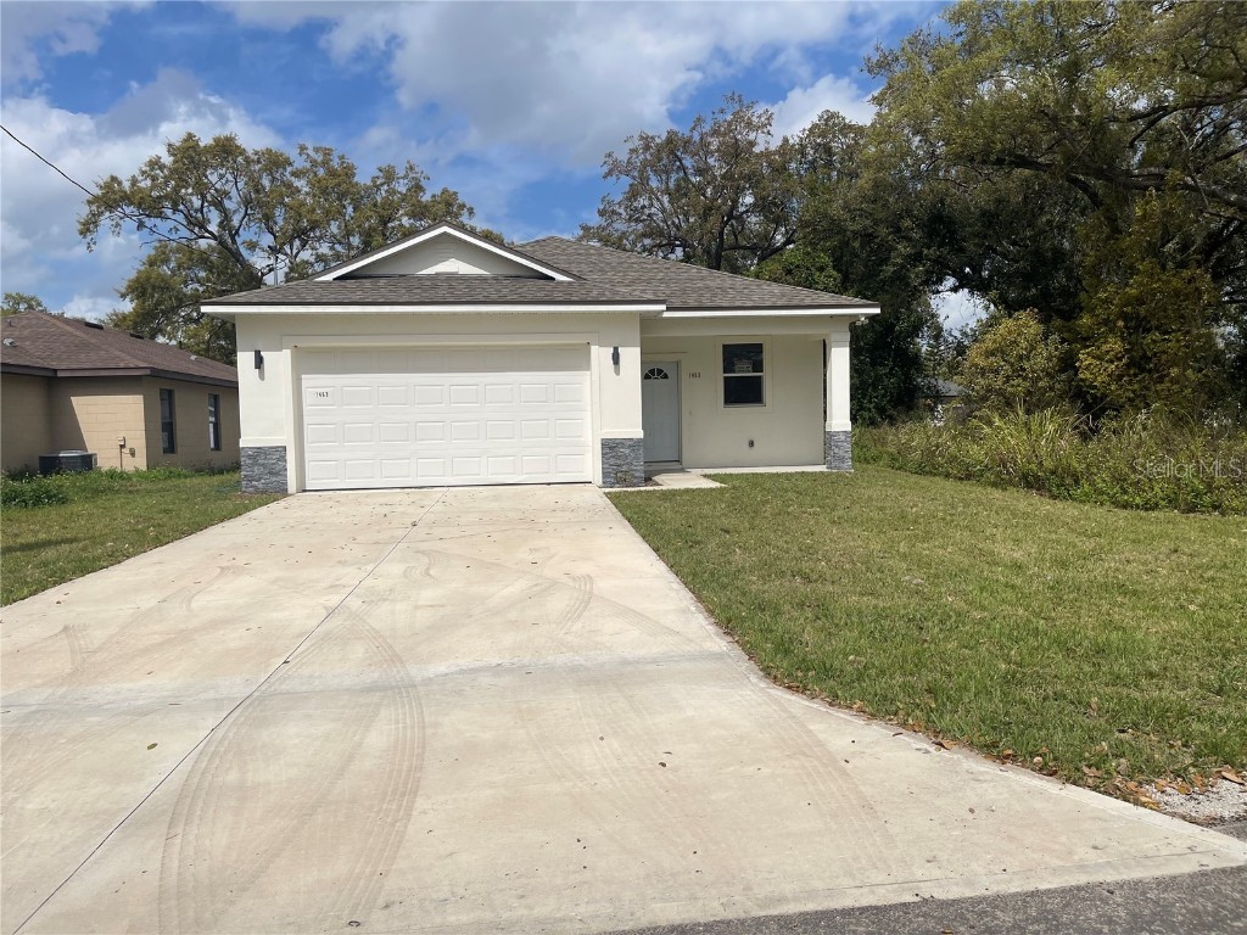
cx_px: 624
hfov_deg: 69.4
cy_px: 468
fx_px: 901
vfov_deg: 54.9
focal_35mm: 25
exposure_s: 1/10989
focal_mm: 5.1
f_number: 1.6
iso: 32
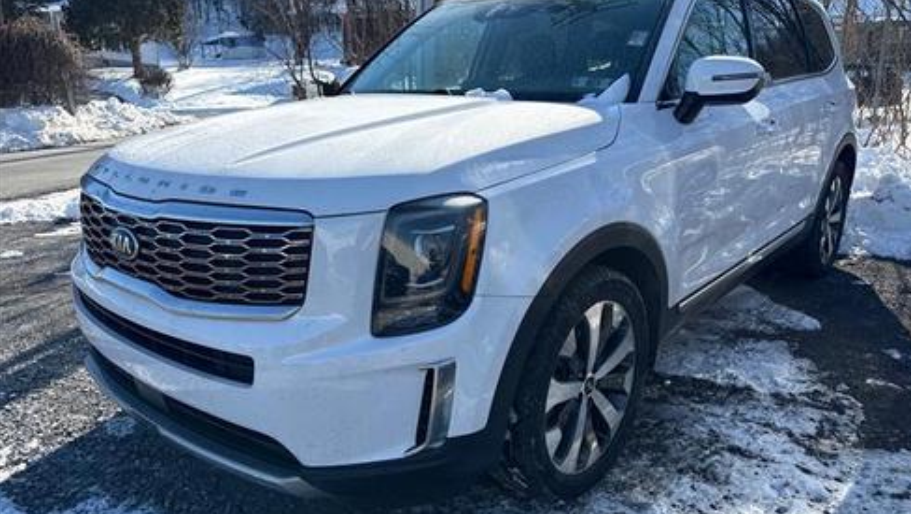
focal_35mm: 27
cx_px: 469
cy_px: 275
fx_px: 652
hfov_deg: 69.8
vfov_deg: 42.9
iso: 100
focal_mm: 6.76
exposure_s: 1/4673
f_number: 1.78
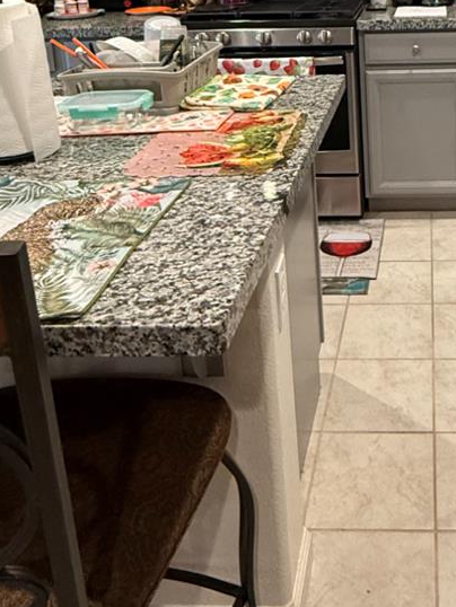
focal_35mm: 39
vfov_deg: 43.8
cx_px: 398
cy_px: 64
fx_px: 684
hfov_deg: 35.0
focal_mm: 2.22
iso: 400
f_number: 2.2
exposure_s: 1/60
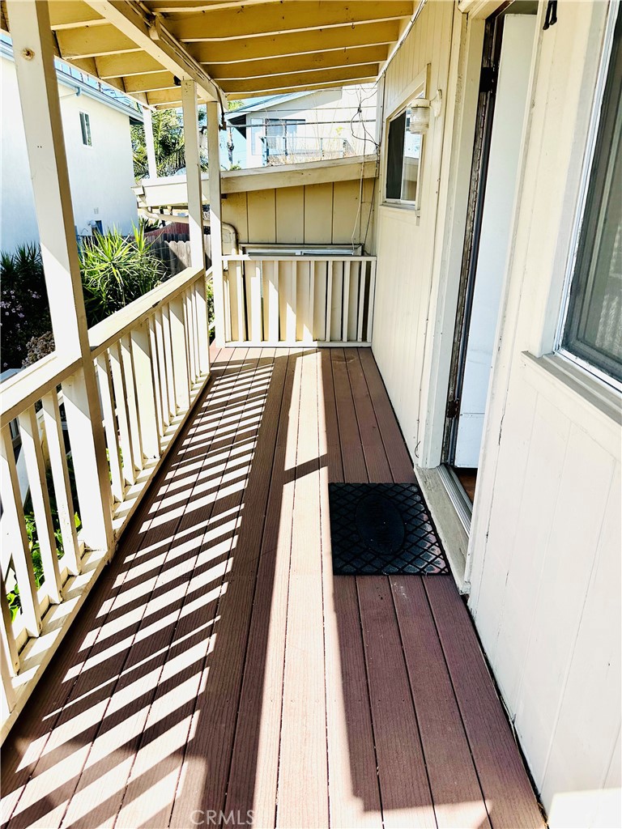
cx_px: 311
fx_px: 575
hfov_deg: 56.8
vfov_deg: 71.6
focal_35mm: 24
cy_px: 414
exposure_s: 1/2155
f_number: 1.78
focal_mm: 6.86
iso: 80
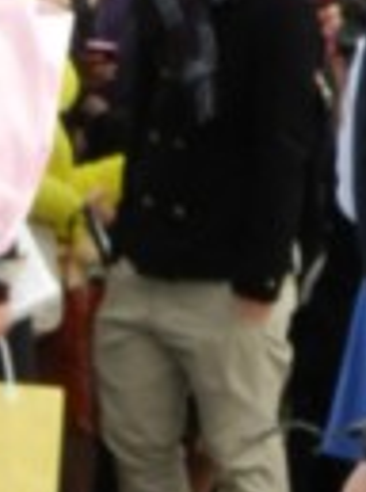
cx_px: -721
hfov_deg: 3.4
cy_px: 641
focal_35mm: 423
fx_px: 5993
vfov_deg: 4.7
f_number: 4.7
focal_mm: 12.1
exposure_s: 1/400
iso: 160
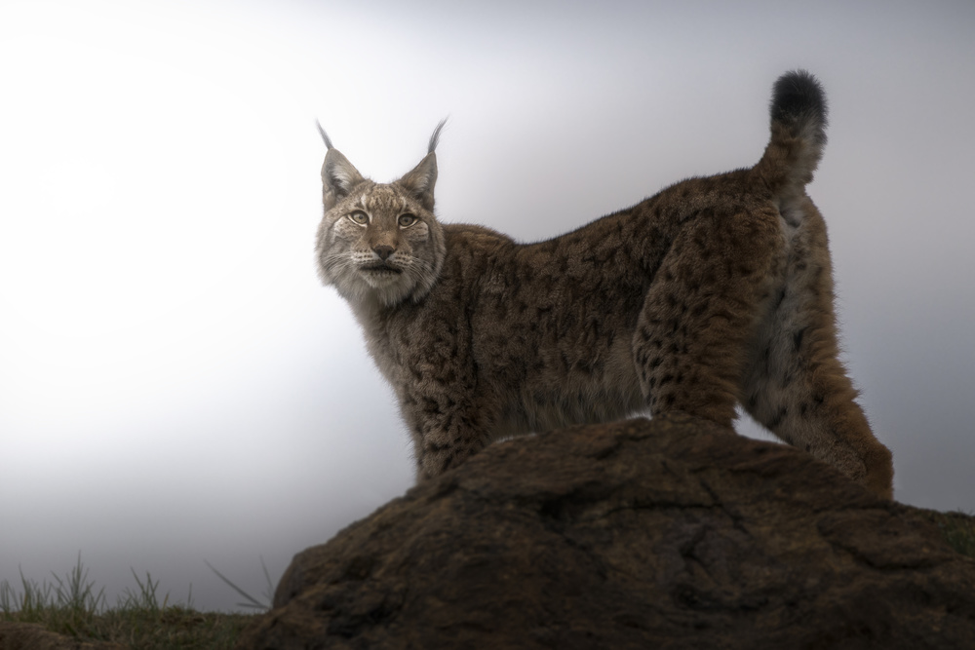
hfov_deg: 3.4
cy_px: 325
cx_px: 488
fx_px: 16251
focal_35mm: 600
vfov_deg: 2.3
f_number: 6.3
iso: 320
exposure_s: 1/640
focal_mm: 600
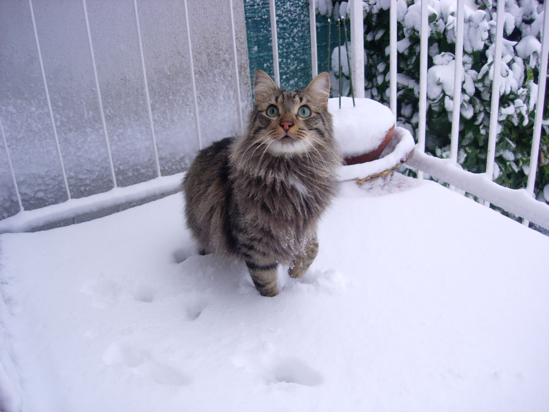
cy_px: 206
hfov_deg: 49.0
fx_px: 603
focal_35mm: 38
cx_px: 274
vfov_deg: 37.7
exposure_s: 1/50.7
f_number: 2.8
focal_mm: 7.8
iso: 64
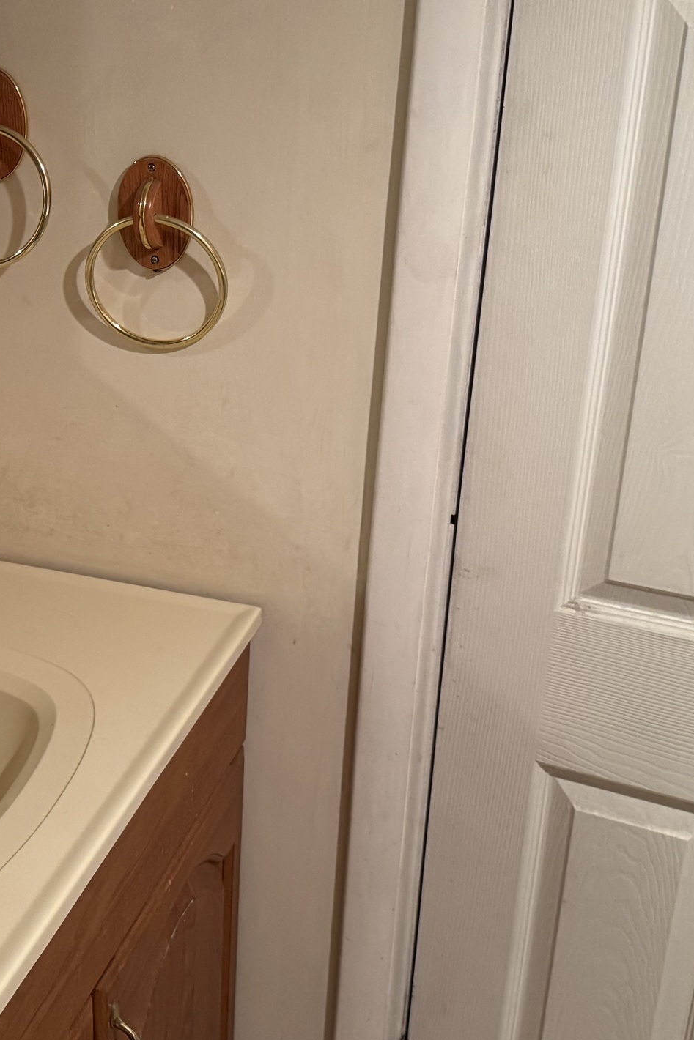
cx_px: -22
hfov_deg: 23.8
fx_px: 1561
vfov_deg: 36.9
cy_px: 492
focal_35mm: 54
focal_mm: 6.76
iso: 400
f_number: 1.78
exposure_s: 1/60
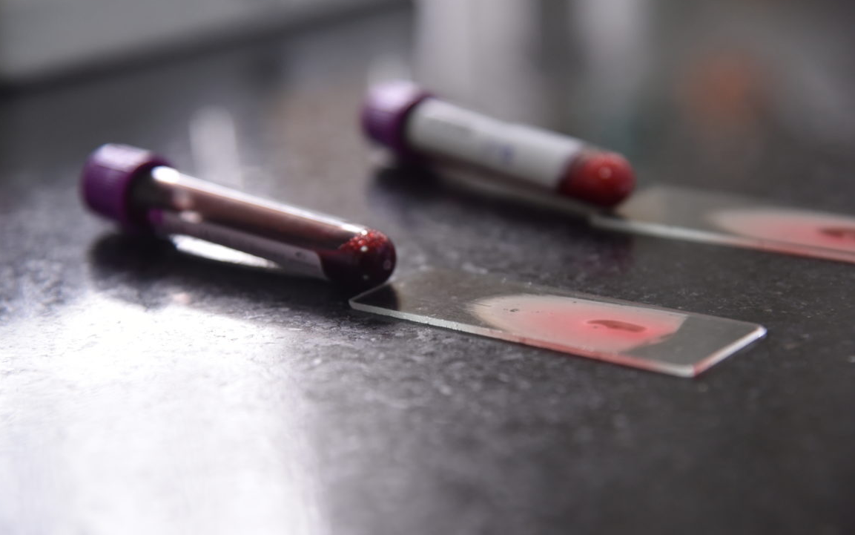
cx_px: 426
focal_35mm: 123
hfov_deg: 17.0
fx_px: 2867
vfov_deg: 10.7
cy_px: 264
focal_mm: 120
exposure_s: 1/400
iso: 2000
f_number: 5
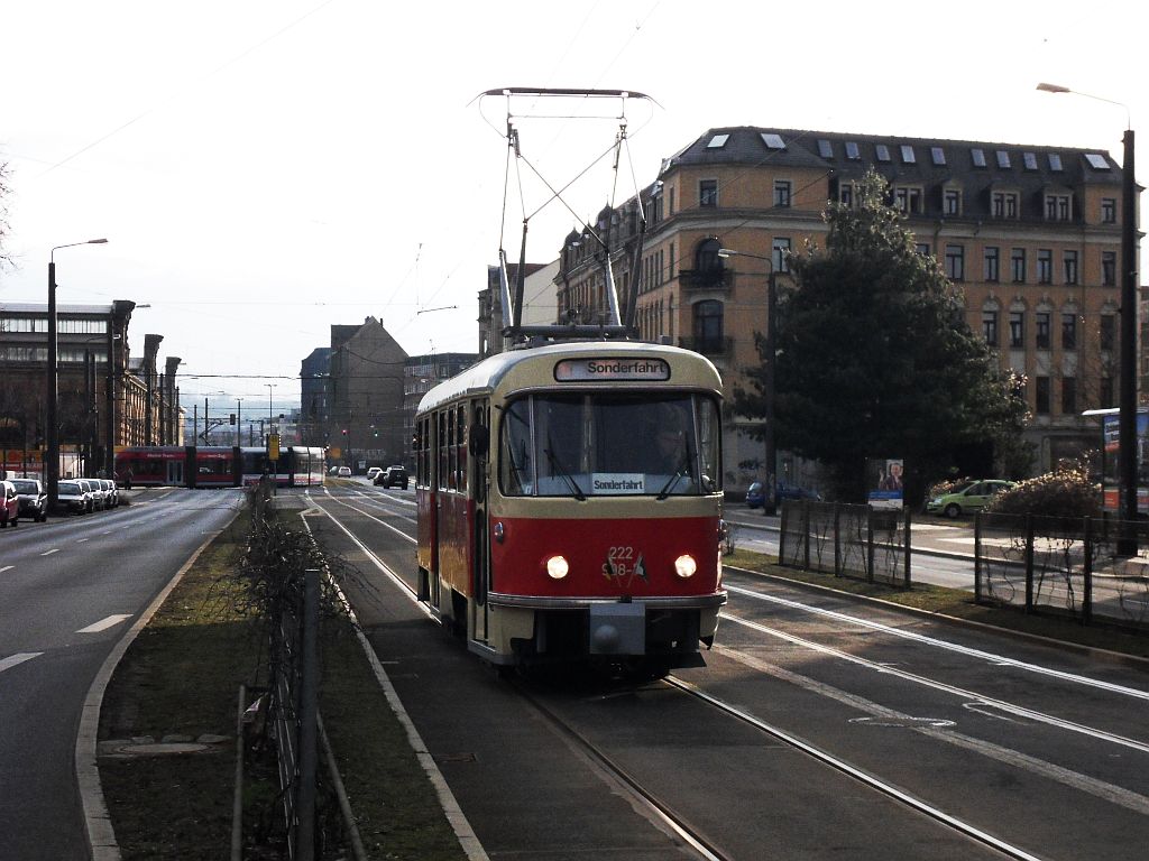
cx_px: 574
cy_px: 430
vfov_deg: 18.4
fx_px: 2655
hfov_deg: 24.4
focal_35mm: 80
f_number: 11.8
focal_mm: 14
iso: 400
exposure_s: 1/180
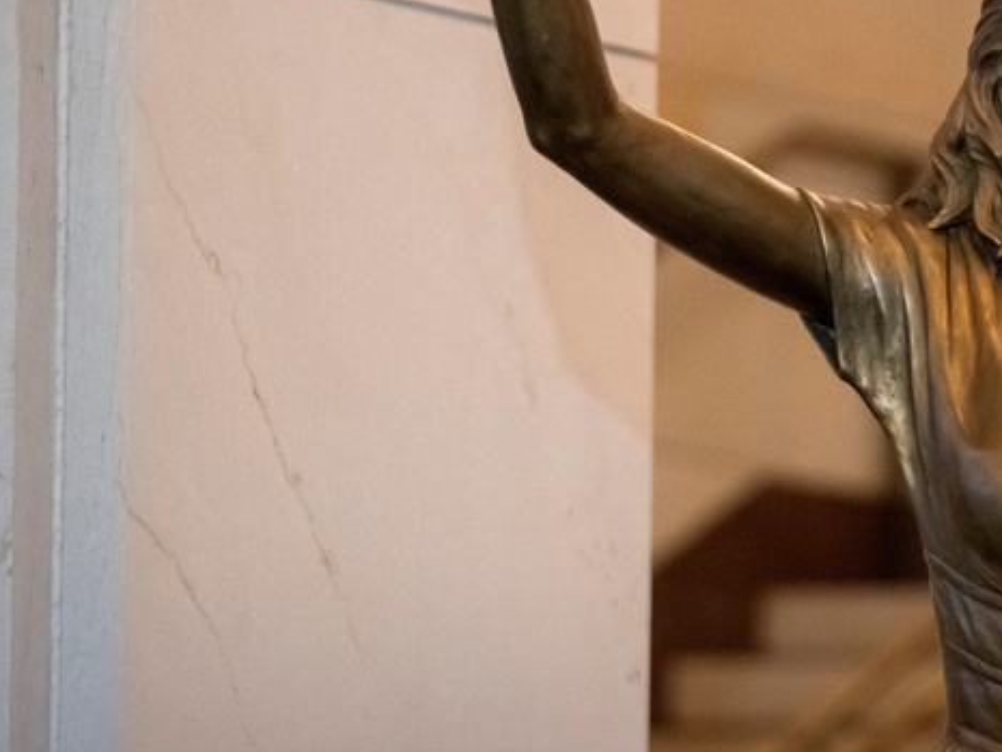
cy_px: 61
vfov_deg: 2.6
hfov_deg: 3.4
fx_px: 16735
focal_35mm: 578
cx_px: 1032
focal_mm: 182
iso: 3200
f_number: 2.8
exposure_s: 1/500
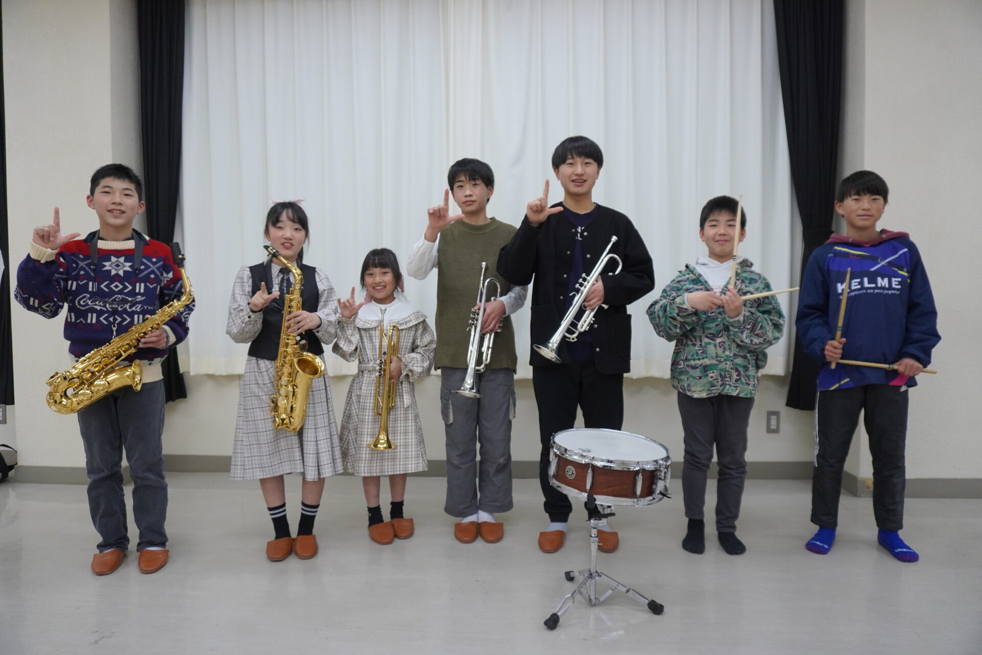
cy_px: 328
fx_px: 655
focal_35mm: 24
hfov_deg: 73.7
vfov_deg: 53.1
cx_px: 491
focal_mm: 16
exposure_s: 1/160
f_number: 4
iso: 800
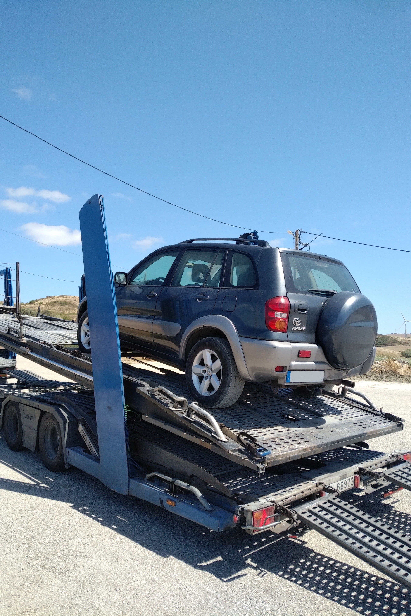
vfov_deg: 71.5
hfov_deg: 51.3
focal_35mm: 25
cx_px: 206
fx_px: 428
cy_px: 308
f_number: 2
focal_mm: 4.52
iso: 100
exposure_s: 1/1085
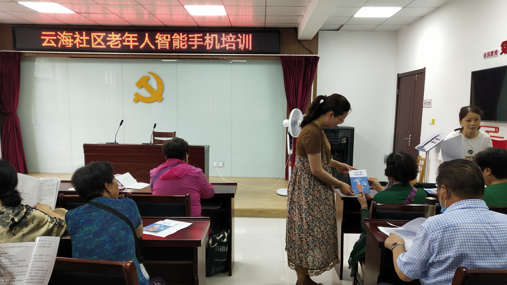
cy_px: 163
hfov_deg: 59.5
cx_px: 253
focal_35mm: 33
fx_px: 444
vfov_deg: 35.6
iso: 93
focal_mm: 3.95
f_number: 1.8
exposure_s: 1/100
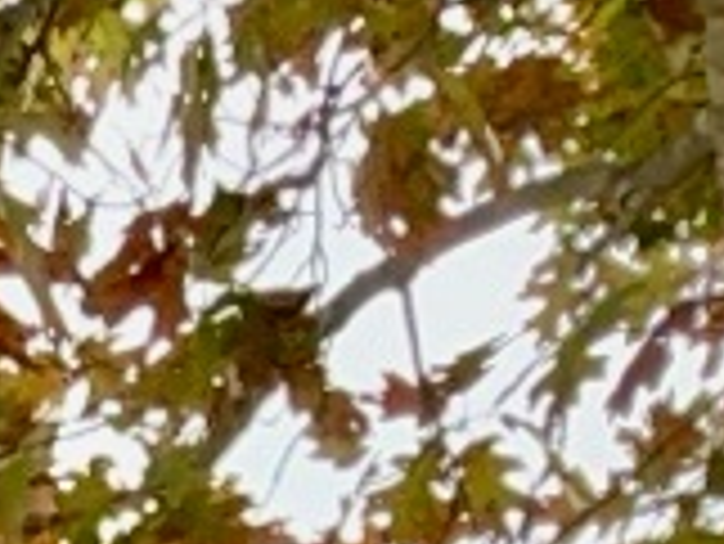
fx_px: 3600
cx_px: -1237
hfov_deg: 9.6
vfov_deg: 7.5
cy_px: 1650
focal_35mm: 172
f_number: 1.8
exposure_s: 1/556
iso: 32
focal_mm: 3
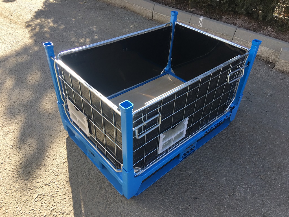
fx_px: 242
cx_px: 144
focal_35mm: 29
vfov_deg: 48.2
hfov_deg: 61.7
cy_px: 108
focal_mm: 4.15
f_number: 2.2
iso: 25
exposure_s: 1/359
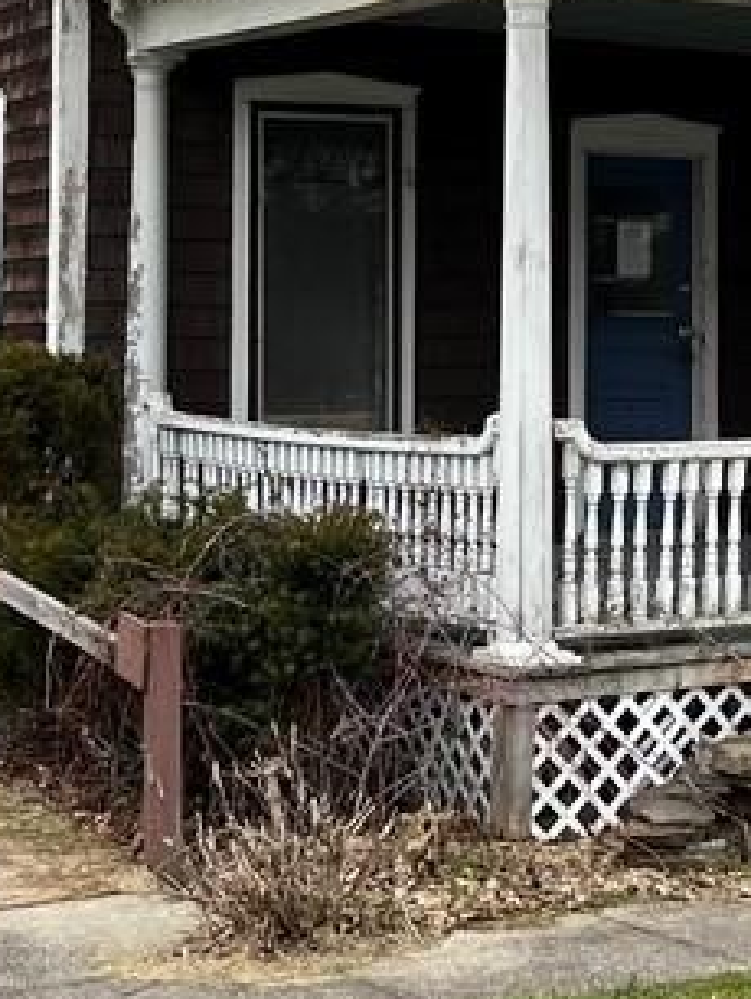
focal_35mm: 87
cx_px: 790
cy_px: 160
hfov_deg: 16.6
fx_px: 2513
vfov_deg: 22.1
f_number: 1.6
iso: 50
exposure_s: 1/878
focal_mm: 5.1
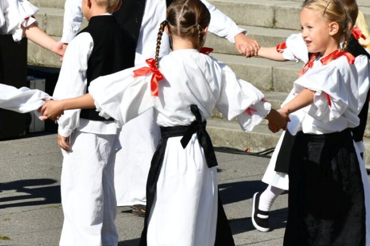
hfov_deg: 9.1
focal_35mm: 225
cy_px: 60
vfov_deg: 6.1
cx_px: 33
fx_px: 2312
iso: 100
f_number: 10
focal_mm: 80
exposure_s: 1/400
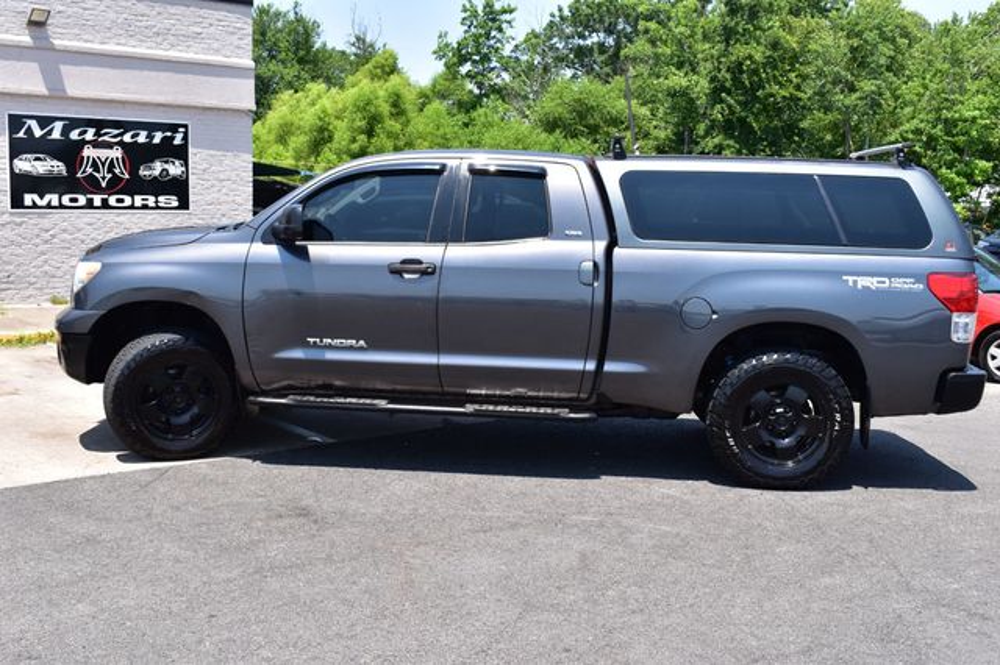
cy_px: 332
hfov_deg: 49.6
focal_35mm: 39
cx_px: 500
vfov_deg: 34.2
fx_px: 1083
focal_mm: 26
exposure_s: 1/400
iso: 400
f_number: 11
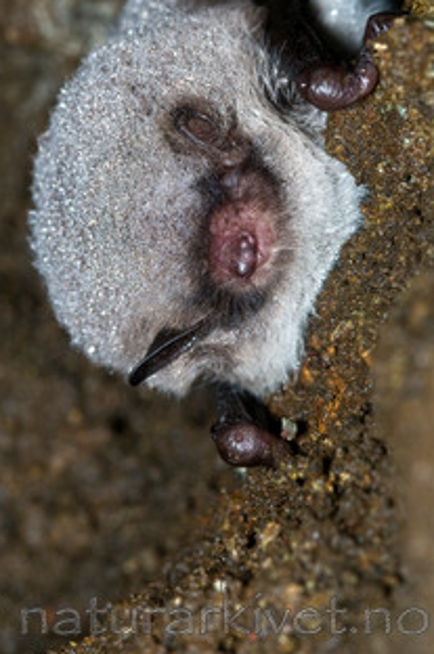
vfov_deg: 10.2
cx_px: 202
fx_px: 3658
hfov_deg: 6.8
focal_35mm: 202
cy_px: 258
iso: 400
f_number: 14
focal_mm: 105
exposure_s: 1/60
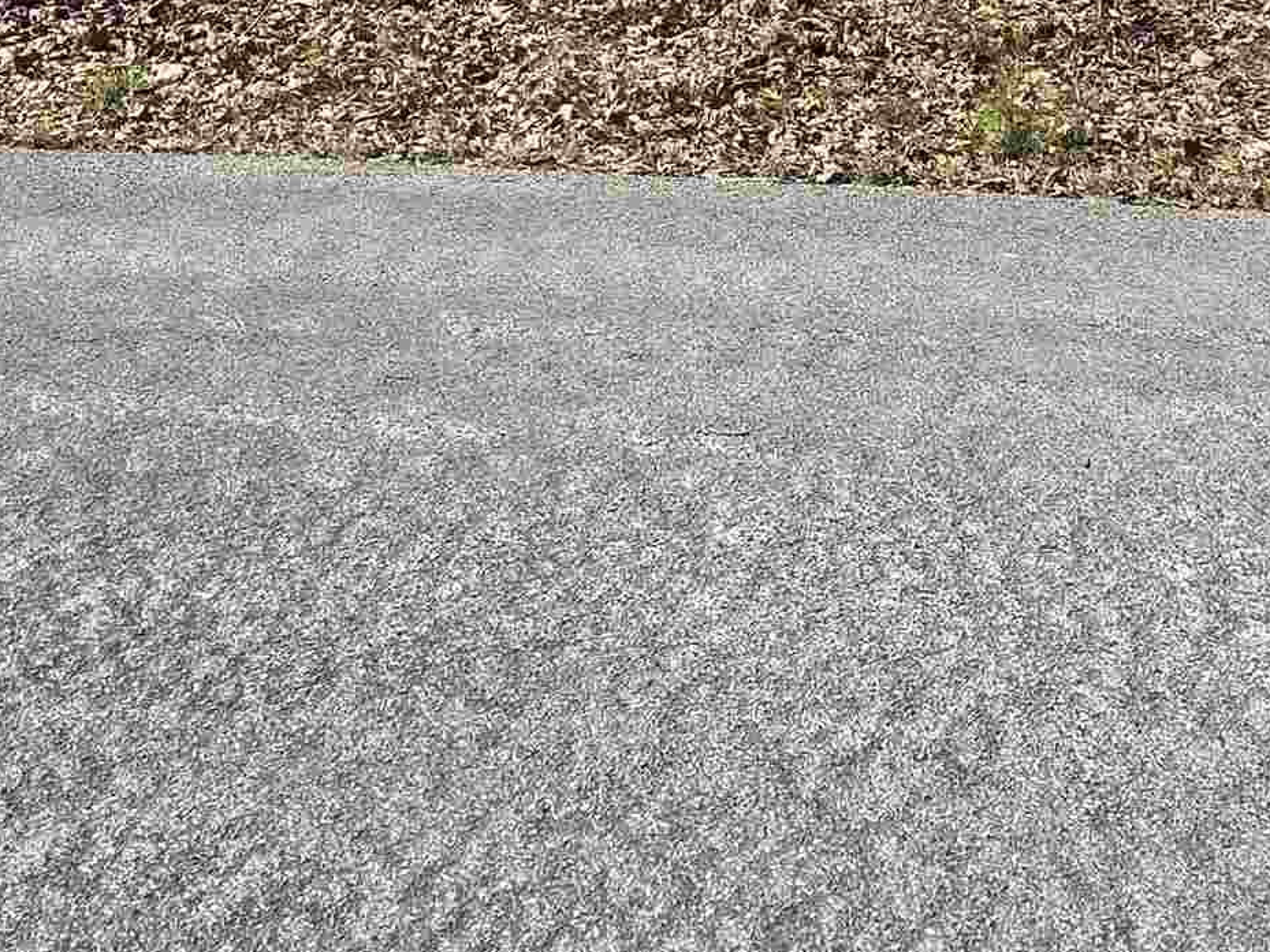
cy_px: -87
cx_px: 804
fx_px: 1578
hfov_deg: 43.5
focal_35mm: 43
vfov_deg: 30.2
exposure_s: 1/1173
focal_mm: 2.2
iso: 40
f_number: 1.9
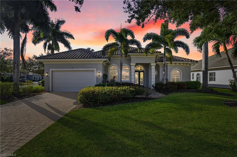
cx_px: 118
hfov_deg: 90.0
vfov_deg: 67.3
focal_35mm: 18
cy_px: 78
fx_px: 118
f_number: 9
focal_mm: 18
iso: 200
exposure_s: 1/1000
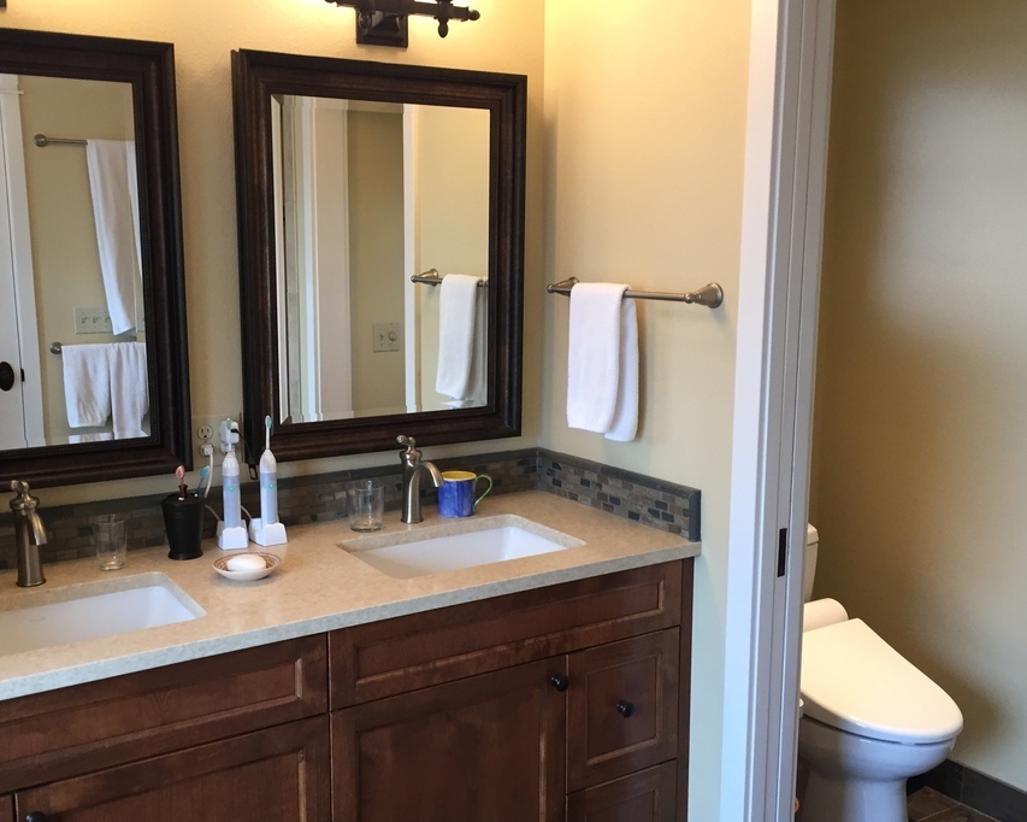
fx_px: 1033
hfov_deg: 52.6
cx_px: 427
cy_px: 425
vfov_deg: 43.3
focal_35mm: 34
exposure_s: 1/30
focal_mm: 4.15
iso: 50
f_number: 2.2
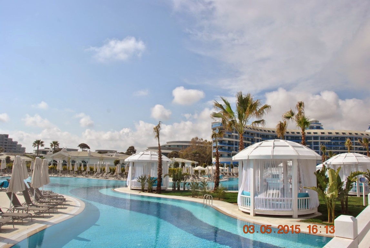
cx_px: 185
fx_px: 278
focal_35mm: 27
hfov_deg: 67.3
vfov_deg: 48.1
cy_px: 124
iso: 100
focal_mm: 18
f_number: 9
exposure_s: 1/320
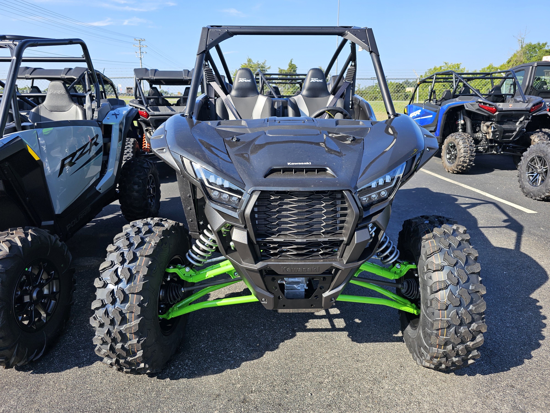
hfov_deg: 73.9
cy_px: 206
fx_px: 365
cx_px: 275
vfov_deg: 58.9
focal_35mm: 23
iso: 10
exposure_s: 1/299
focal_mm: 6.3
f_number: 1.7
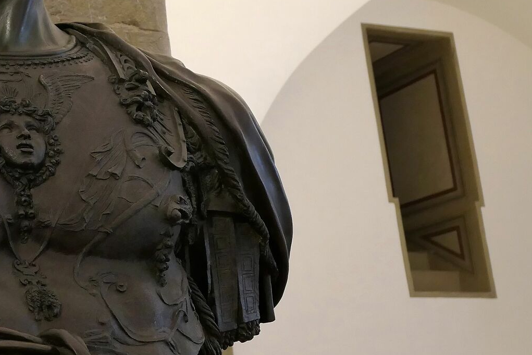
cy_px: 77
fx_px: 1389
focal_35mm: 94
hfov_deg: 20.8
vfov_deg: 14.5
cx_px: -32
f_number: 2.8
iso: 800
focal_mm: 14.4
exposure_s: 1/80
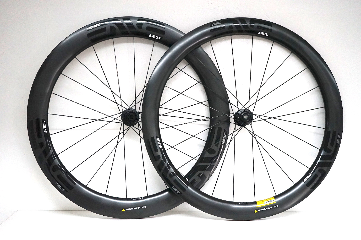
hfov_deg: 33.4
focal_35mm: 60
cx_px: 180
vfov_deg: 22.6
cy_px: 120
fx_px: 601
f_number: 5
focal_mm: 60
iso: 4000
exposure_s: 1/160
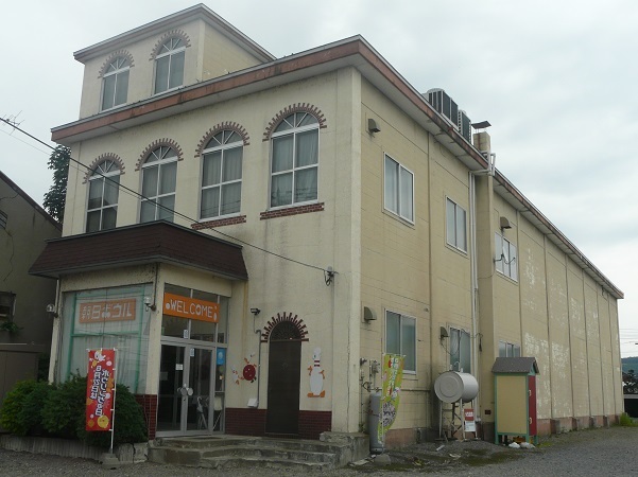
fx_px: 608
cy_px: 238
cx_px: 319
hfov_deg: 55.4
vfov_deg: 42.9
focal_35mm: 33
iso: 100
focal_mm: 5.5
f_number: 4
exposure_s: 1/125
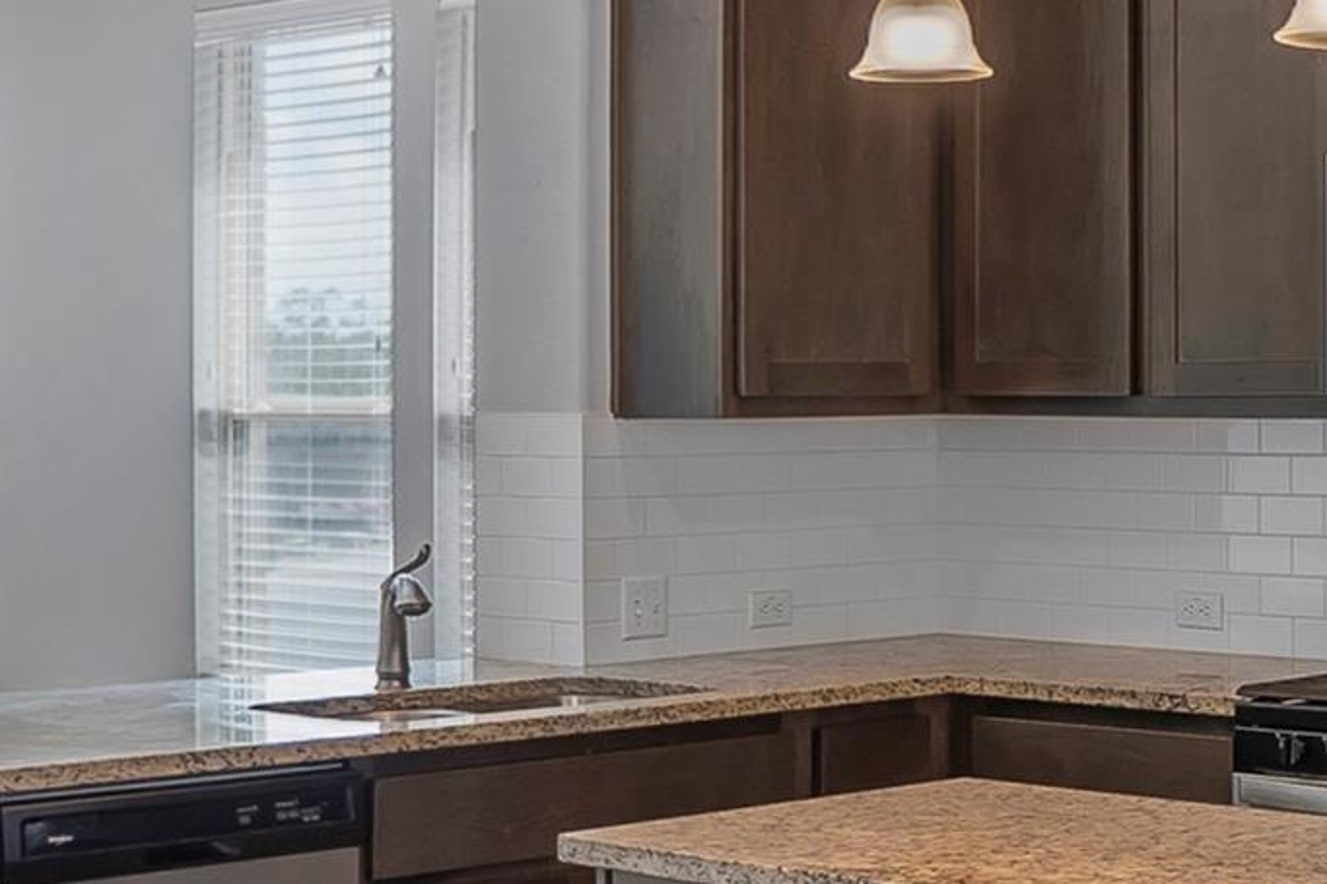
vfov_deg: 16.8
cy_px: 481
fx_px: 2985
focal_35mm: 81
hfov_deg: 24.1
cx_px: 1275
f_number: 3.5
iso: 200
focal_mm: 18
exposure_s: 1/50
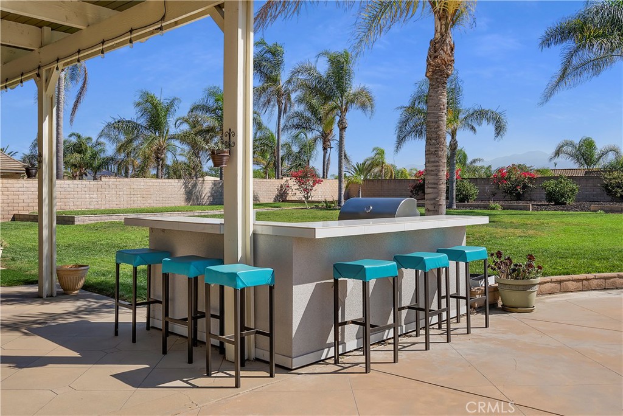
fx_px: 537
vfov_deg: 42.4
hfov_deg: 60.3
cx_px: 312
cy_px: 208
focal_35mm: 31
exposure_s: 1/640
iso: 200
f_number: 8
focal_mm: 31
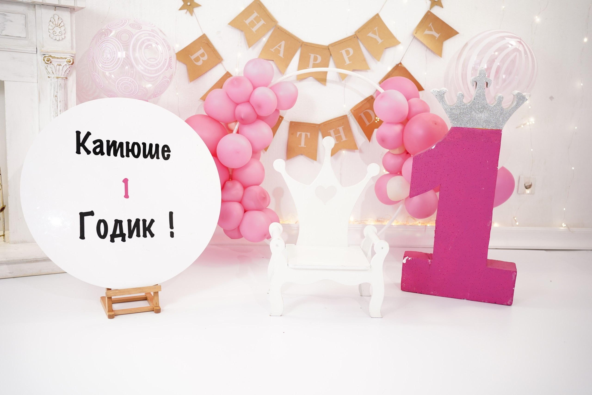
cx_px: 296
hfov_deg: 54.4
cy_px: 198
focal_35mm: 35
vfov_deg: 37.9
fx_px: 576
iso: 800
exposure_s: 1/320
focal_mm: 35
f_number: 3.5
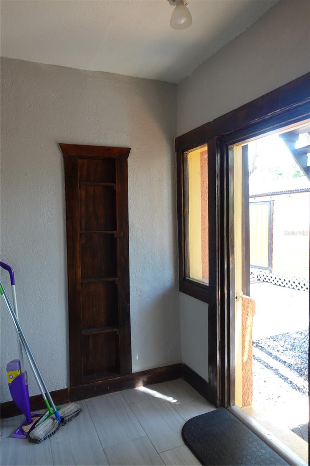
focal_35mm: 24
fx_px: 310
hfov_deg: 53.1
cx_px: 155
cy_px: 233
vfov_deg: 73.8
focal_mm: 9.4
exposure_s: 1/30
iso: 125
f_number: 2.8
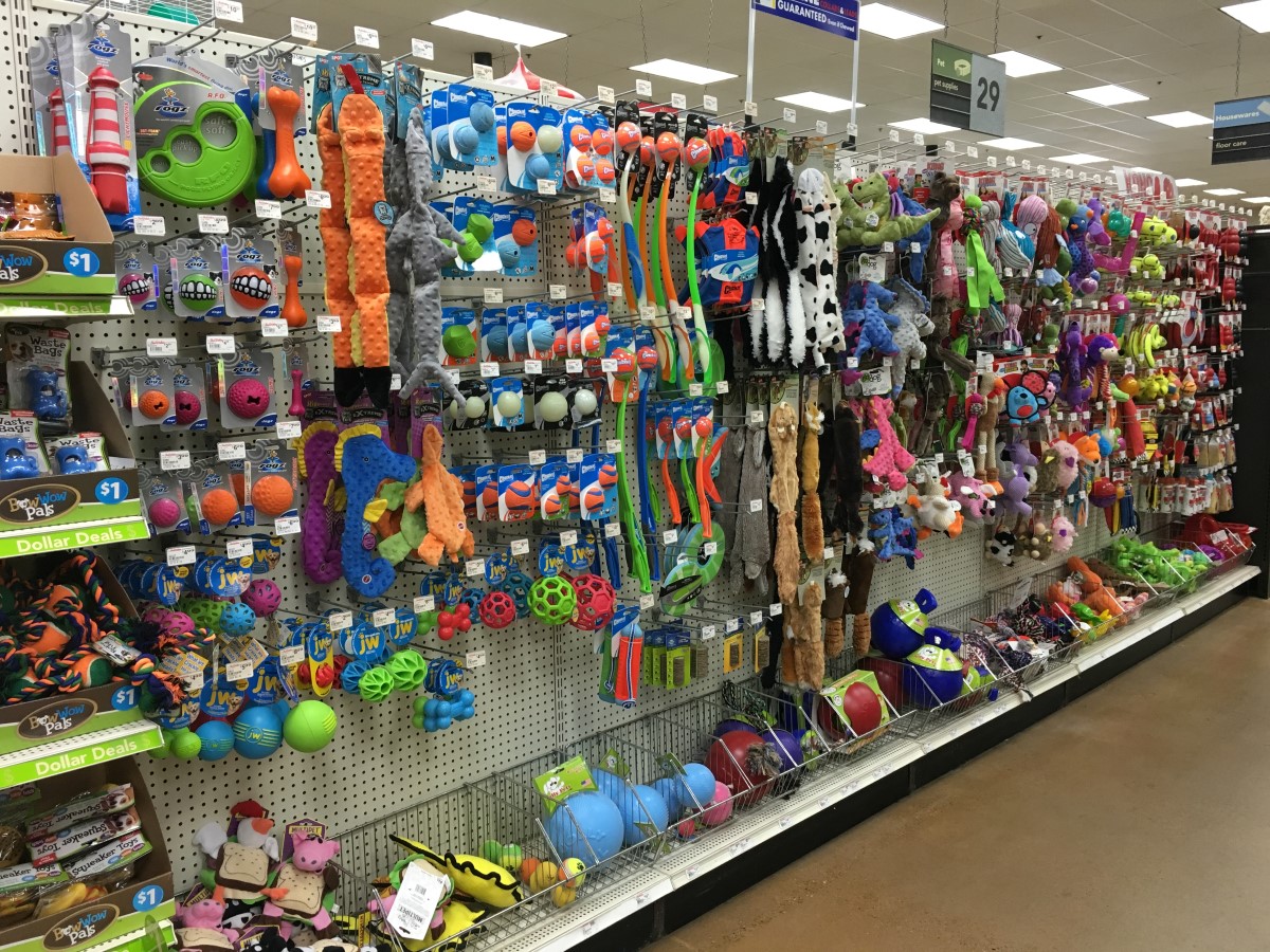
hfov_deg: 61.7
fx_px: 1064
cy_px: 476
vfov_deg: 48.2
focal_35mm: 29
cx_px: 635
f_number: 2.2
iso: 100
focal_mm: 4.15
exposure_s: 1/30
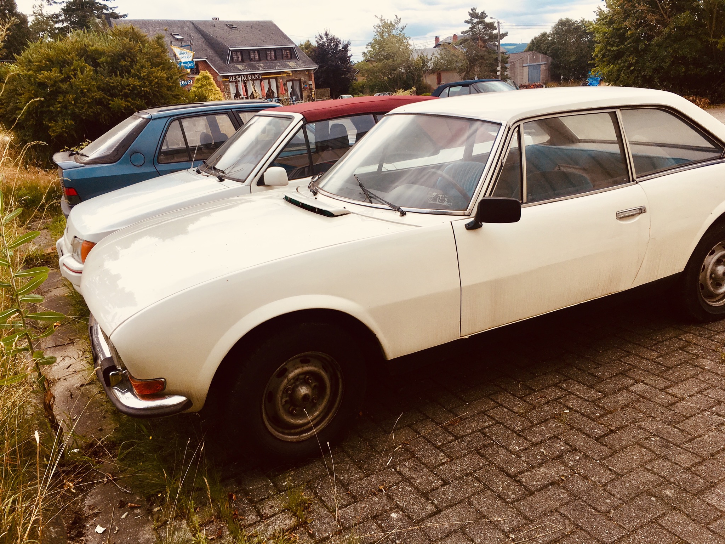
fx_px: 607
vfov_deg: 48.2
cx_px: 362
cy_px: 272
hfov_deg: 61.7
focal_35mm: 29
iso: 25
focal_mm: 4.15
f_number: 2.2
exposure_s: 1/1374
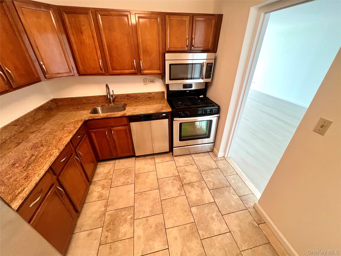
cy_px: 128
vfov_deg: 89.9
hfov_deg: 106.2
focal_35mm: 13
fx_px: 128
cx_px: 170
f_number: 1.8
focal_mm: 1.57
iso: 200
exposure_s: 1/60
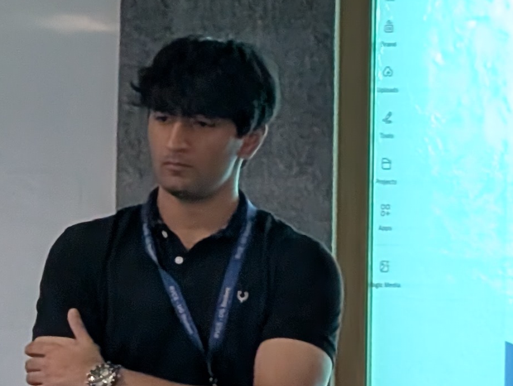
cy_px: 190
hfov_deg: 8.8
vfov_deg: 6.8
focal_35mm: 218
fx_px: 3235
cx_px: -284
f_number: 1.68
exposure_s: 1/60
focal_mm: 6.9
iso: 269
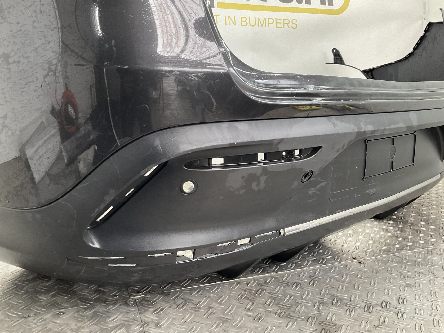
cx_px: 234
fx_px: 410
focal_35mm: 32
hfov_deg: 56.8
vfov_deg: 44.1
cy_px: 178
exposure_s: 1/120
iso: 64
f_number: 1.8
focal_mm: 3
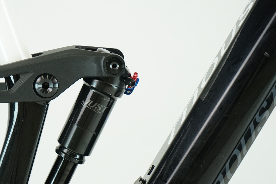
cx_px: 91
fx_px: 828
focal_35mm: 108
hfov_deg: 18.9
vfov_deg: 12.7
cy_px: 108
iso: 1600
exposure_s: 1/200
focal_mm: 70
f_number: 5.6
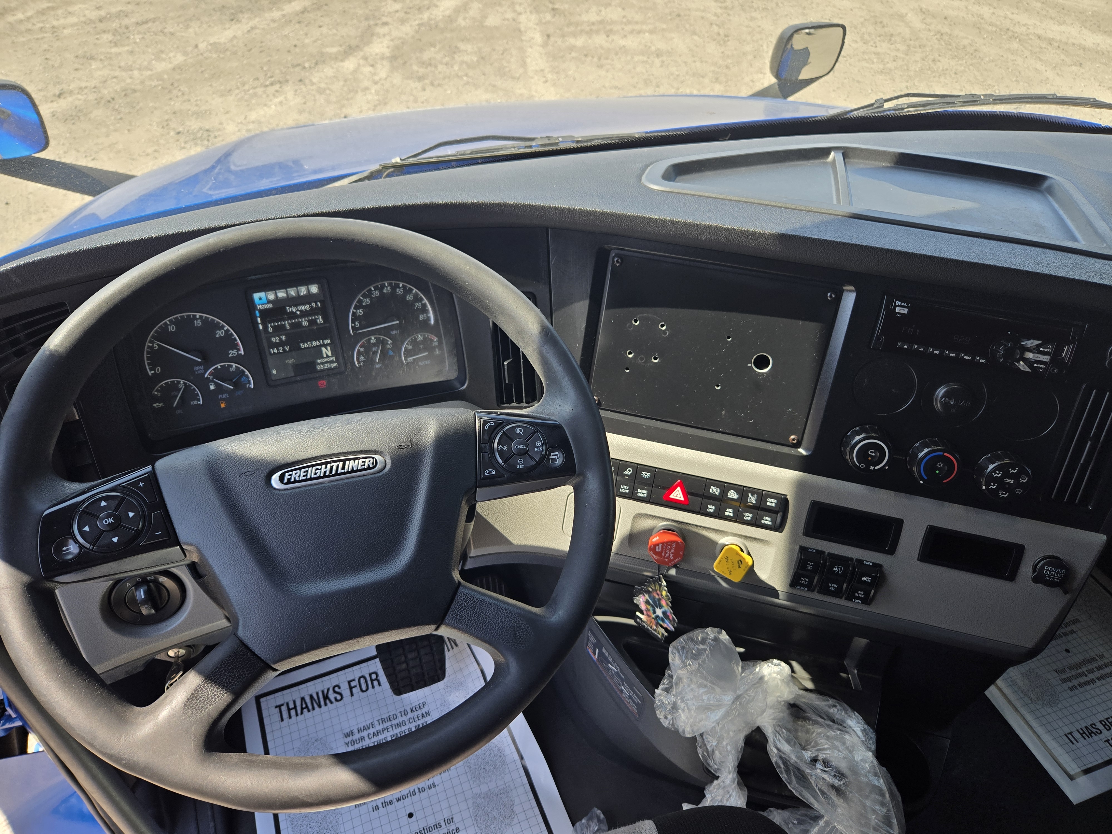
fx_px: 739
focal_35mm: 23
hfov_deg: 73.9
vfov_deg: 58.9
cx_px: 556
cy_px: 417
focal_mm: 5.4
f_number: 1.8
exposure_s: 1/411
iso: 25
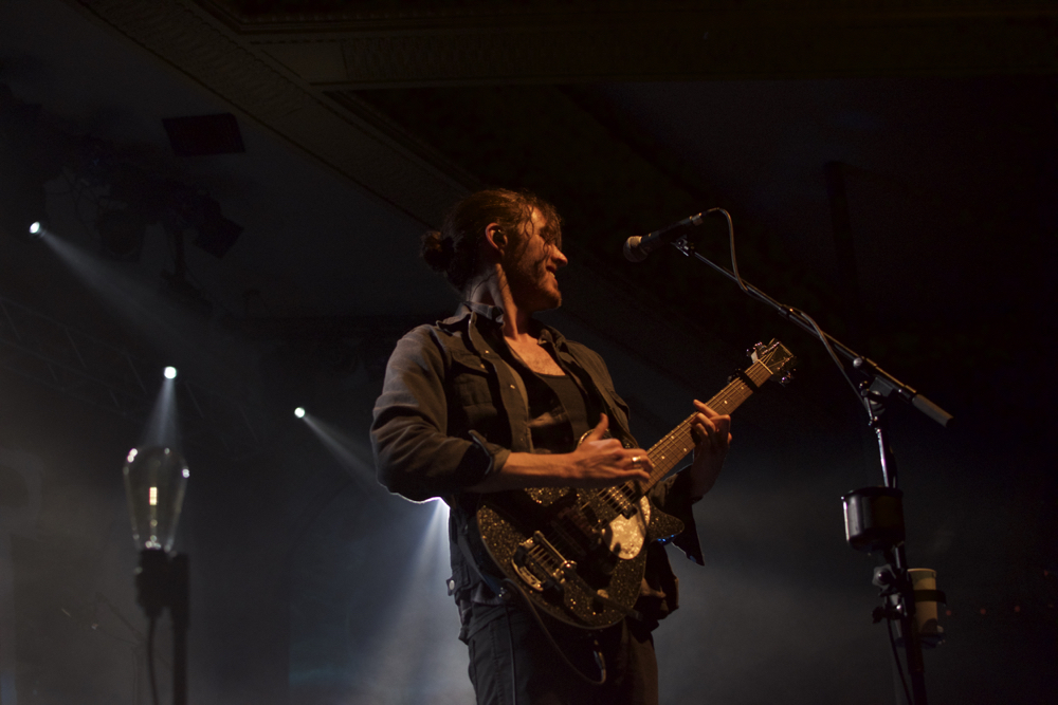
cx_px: 529
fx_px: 1543
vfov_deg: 25.8
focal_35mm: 52
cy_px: 352
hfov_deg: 37.8
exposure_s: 1/200
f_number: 2.8
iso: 1000
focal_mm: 35
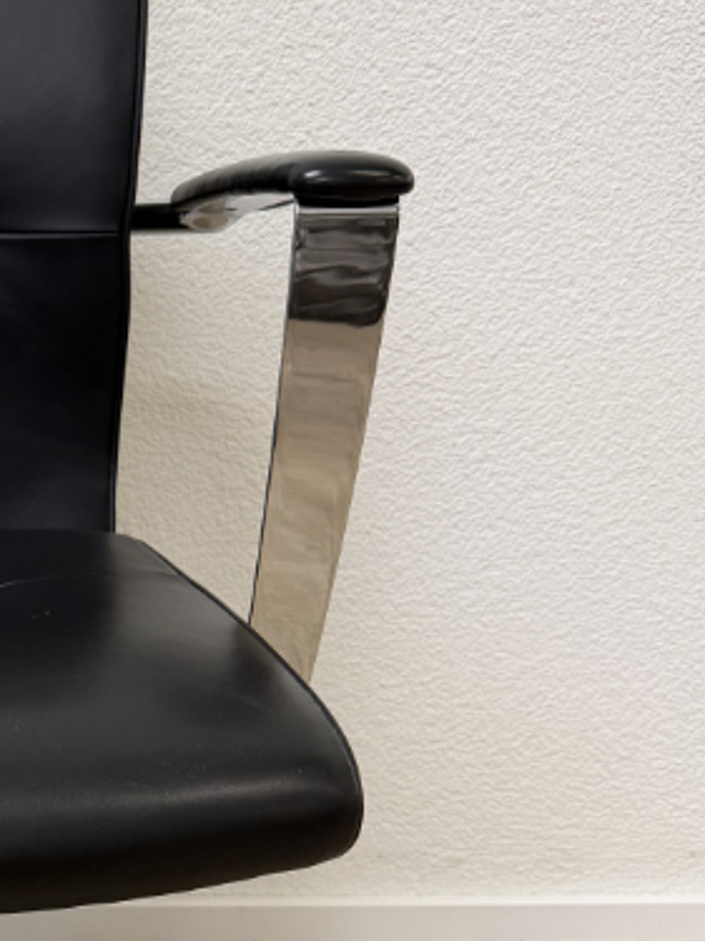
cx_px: -221
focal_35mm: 64
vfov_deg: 29.9
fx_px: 1739
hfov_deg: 20.8
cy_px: 673
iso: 200
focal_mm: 6.8
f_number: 1.8
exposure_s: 1/100
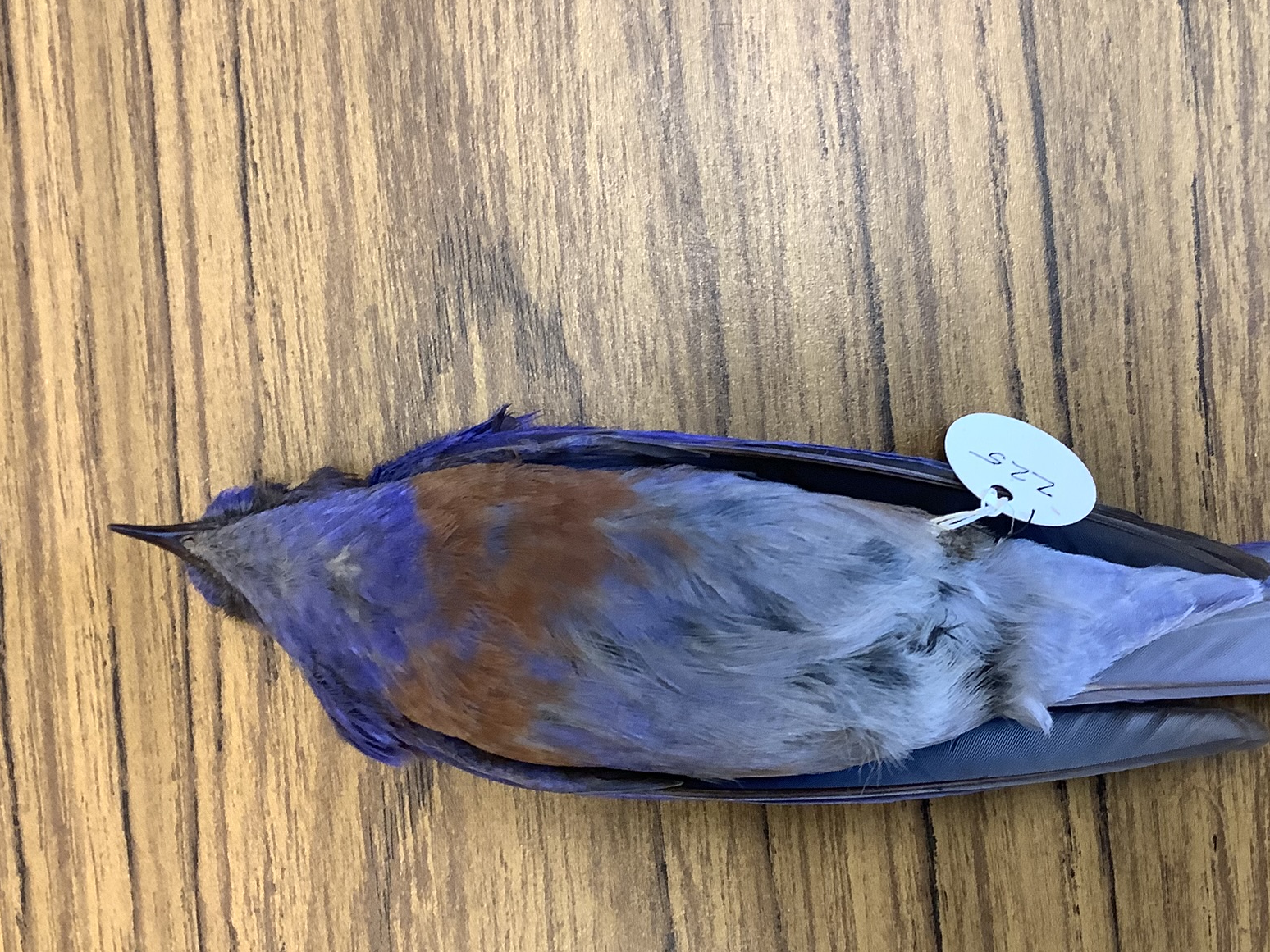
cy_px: 483
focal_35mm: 41
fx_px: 1504
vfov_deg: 35.1
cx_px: 706
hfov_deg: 45.7
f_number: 2.4
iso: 160
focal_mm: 3.3
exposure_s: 1/60
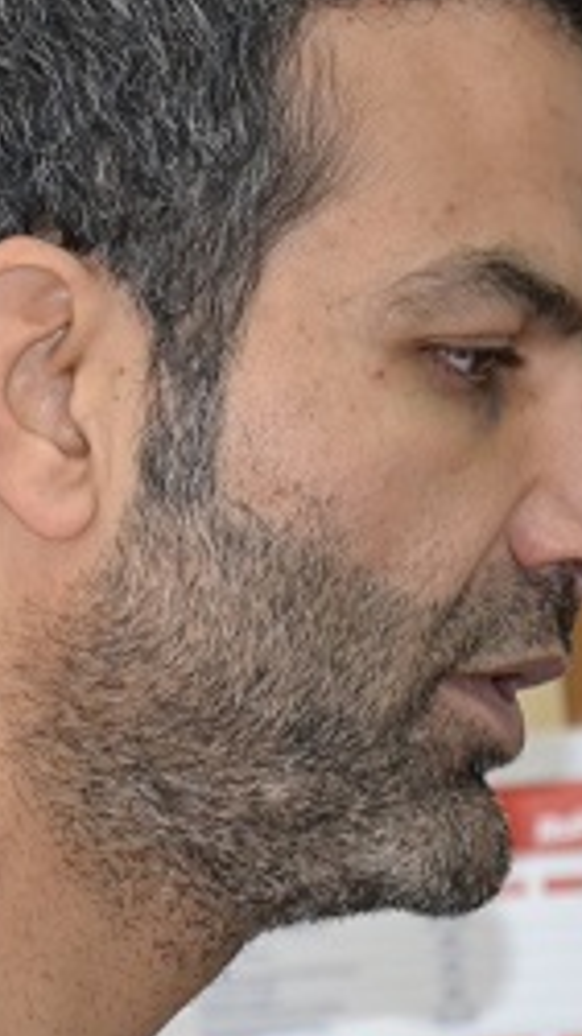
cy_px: 518
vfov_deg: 7.7
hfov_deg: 4.3
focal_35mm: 282
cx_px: -37
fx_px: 7745
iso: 3200
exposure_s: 1/60
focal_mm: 90
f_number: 5.6
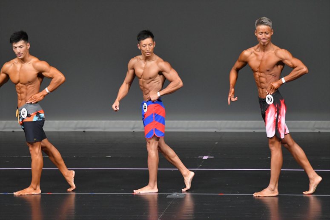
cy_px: 110
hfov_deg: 6.9
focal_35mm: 300
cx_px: 165
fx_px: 2749
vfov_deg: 4.6
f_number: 5.6
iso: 4000
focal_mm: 200
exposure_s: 1/400
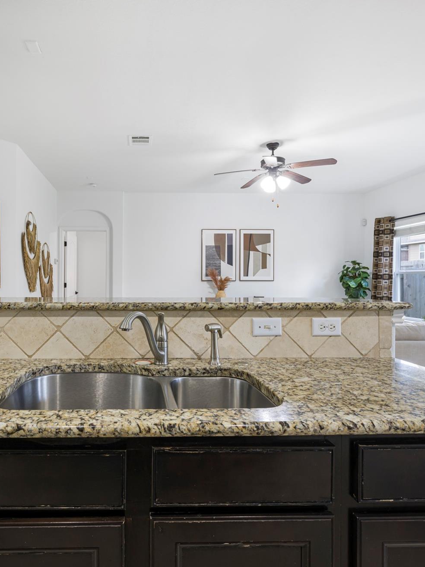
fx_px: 344
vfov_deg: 79.0
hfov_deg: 61.9
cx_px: 142
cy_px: 277
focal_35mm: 21
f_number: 11
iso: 250
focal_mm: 14
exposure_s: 1/4
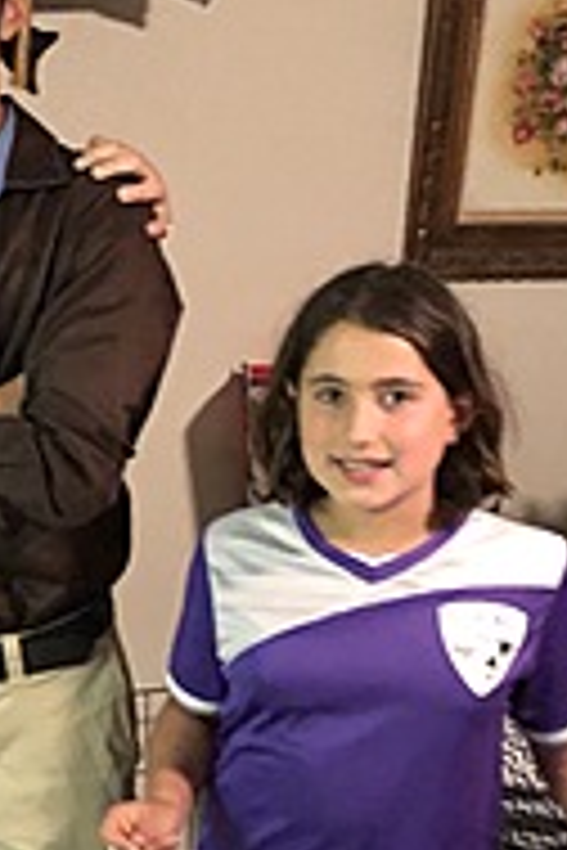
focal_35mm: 74
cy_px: 427
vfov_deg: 27.3
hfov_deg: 17.9
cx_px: -32
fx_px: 1748
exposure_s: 1/5
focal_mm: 3.99
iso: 100
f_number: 1.8
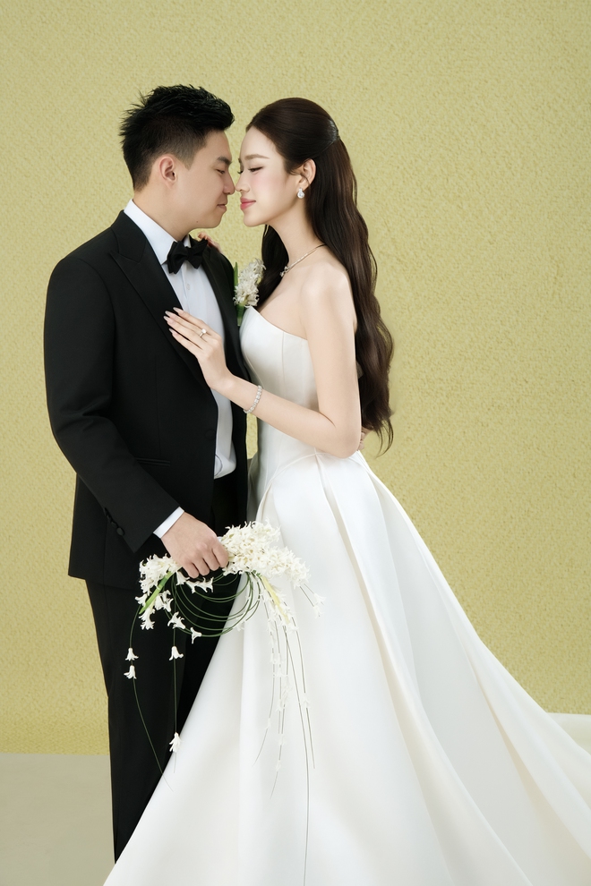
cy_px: 443
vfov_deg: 33.4
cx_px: 296
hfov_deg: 22.6
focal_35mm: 60
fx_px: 1477
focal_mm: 60
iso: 400
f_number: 8
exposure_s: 1/160
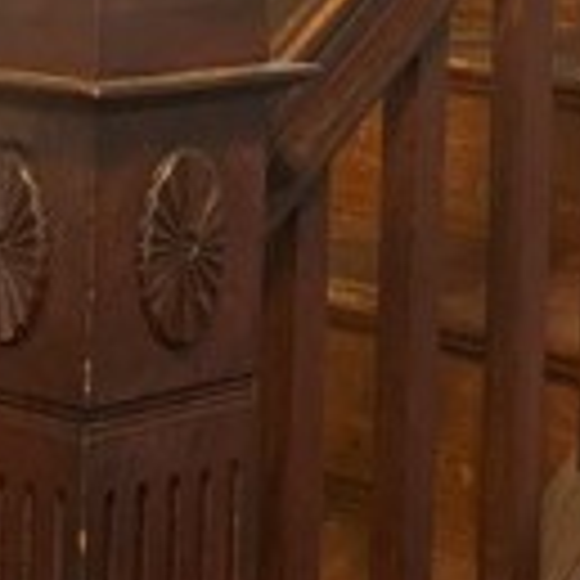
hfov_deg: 12.7
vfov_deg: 12.5
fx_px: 2597
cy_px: -45
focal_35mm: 137
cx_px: 360
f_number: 1.8
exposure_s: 1/60
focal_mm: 4.25
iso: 250
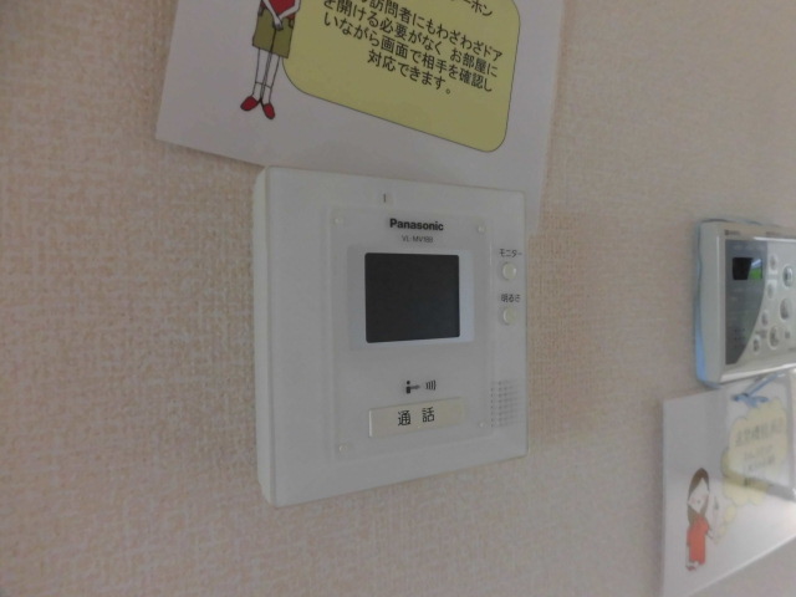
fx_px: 552
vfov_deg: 56.8
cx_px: 398
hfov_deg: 71.6
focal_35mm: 24
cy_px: 298
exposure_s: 1/50
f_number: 3.1
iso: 250
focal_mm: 4.3
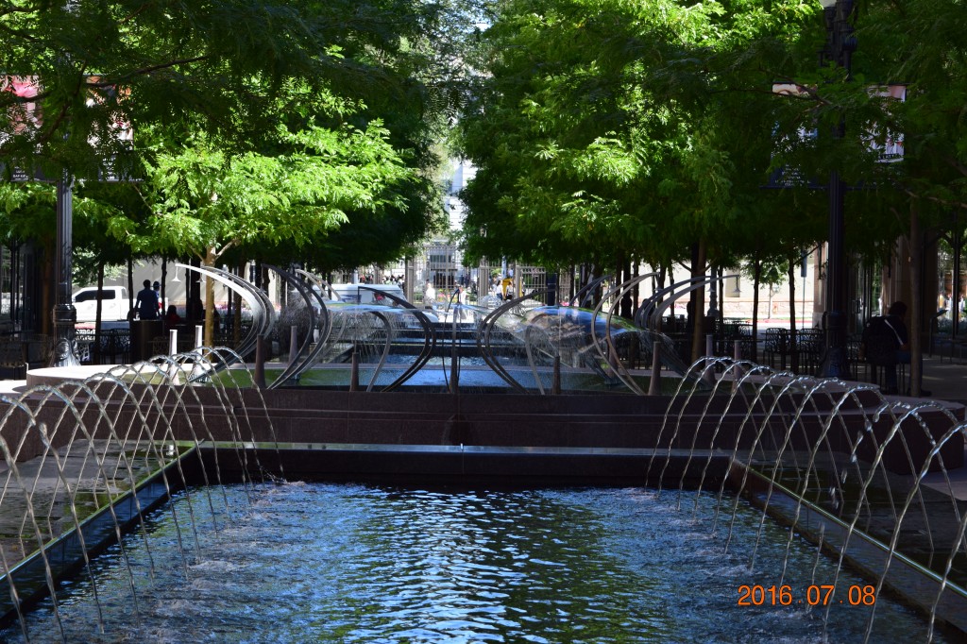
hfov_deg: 24.6
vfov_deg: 16.5
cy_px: 322
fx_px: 2215
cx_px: 484
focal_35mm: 82
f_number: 9
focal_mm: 55
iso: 400
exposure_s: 1/125
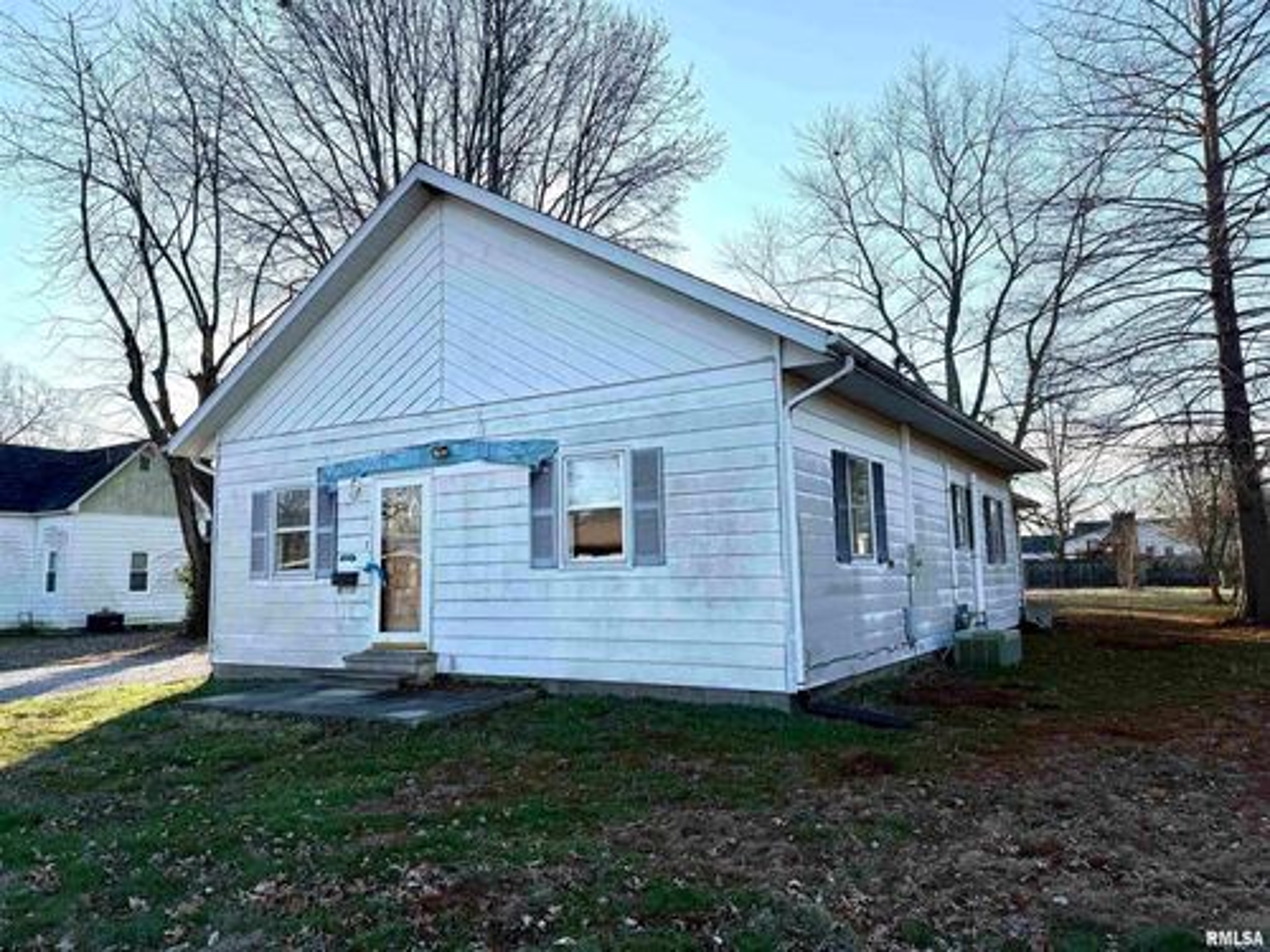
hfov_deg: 71.6
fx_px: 881
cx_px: 635
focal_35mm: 24
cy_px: 476
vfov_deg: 56.8
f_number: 1.78
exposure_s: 1/2370
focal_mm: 6.76
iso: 80
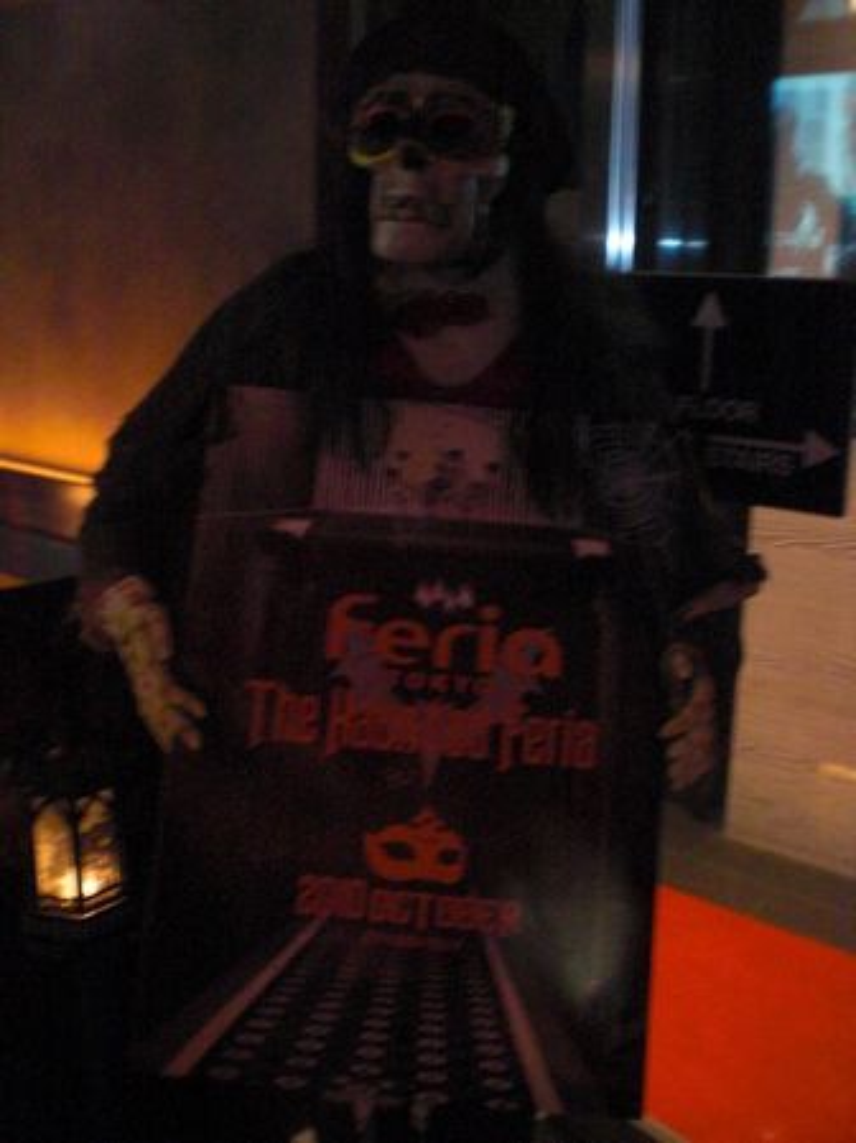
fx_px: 1255
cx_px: 428
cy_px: 572
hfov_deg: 37.7
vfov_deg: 49.0
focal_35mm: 38
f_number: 3.1
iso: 800
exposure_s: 1/8
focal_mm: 6.3
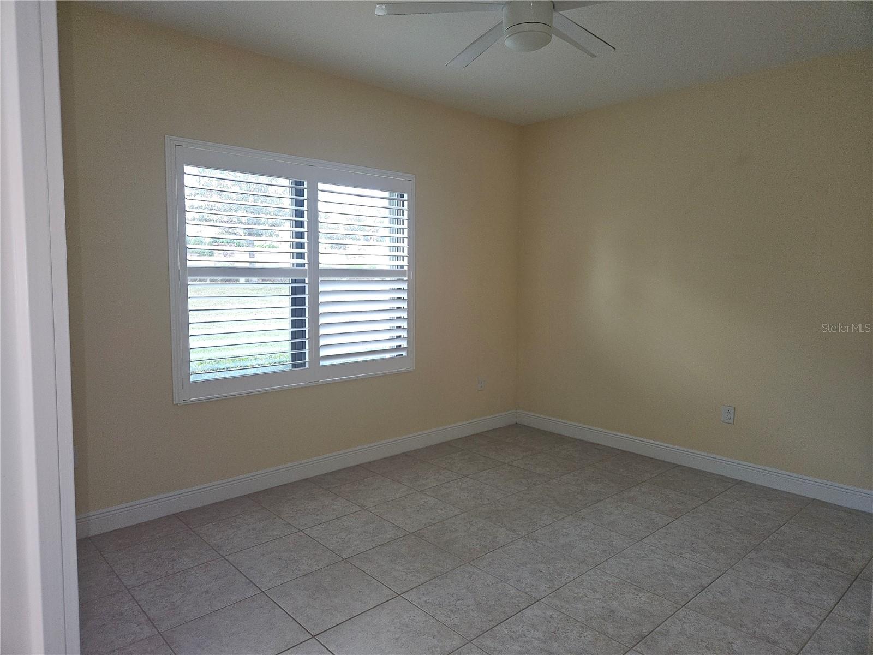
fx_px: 580
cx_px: 436
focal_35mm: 23
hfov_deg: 73.9
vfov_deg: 58.9
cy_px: 328
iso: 64
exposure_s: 1/60
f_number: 1.8
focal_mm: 5.4
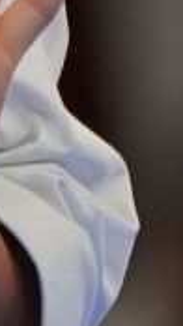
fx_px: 37455
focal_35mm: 4346
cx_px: -676
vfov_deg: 0.5
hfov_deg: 0.3
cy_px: -274
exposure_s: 1/500
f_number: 5.6
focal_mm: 400
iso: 800
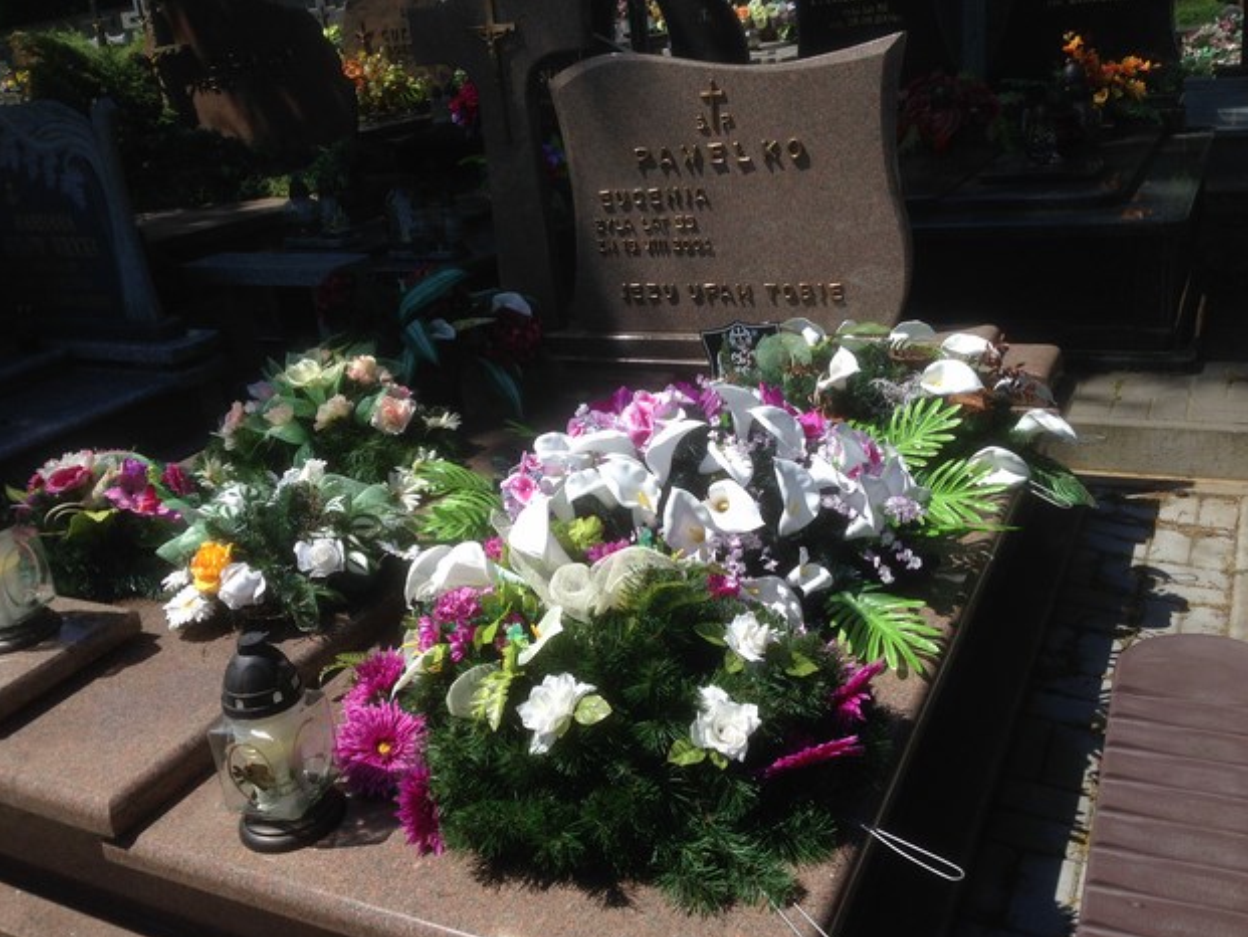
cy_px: 479
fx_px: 1226
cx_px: 607
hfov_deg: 53.9
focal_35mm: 34
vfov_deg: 41.8
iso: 50
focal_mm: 4.12
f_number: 2.4
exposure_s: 1/1748
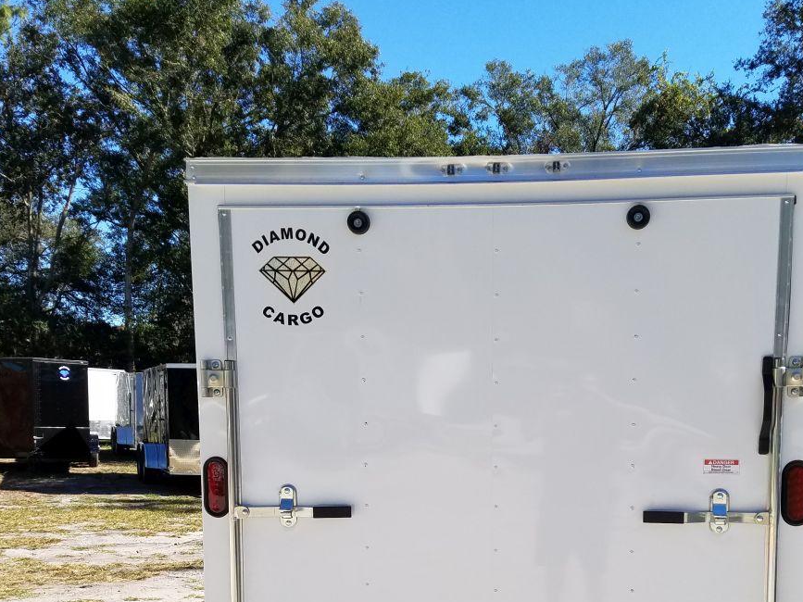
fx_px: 974
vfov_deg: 33.4
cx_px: 468
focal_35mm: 42
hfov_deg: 44.6
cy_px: 479
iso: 50
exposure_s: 1/1648
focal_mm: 4.2
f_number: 1.7
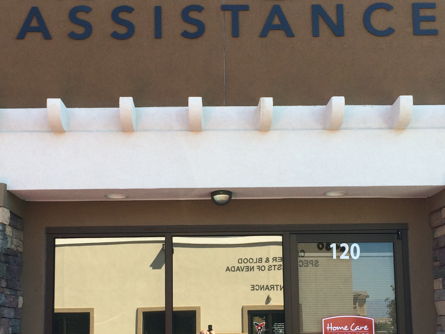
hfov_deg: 34.9
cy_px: 236
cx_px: 216
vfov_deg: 26.3
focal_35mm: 55
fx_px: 707
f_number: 2.2
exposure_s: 1/533
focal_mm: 4.15
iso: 32
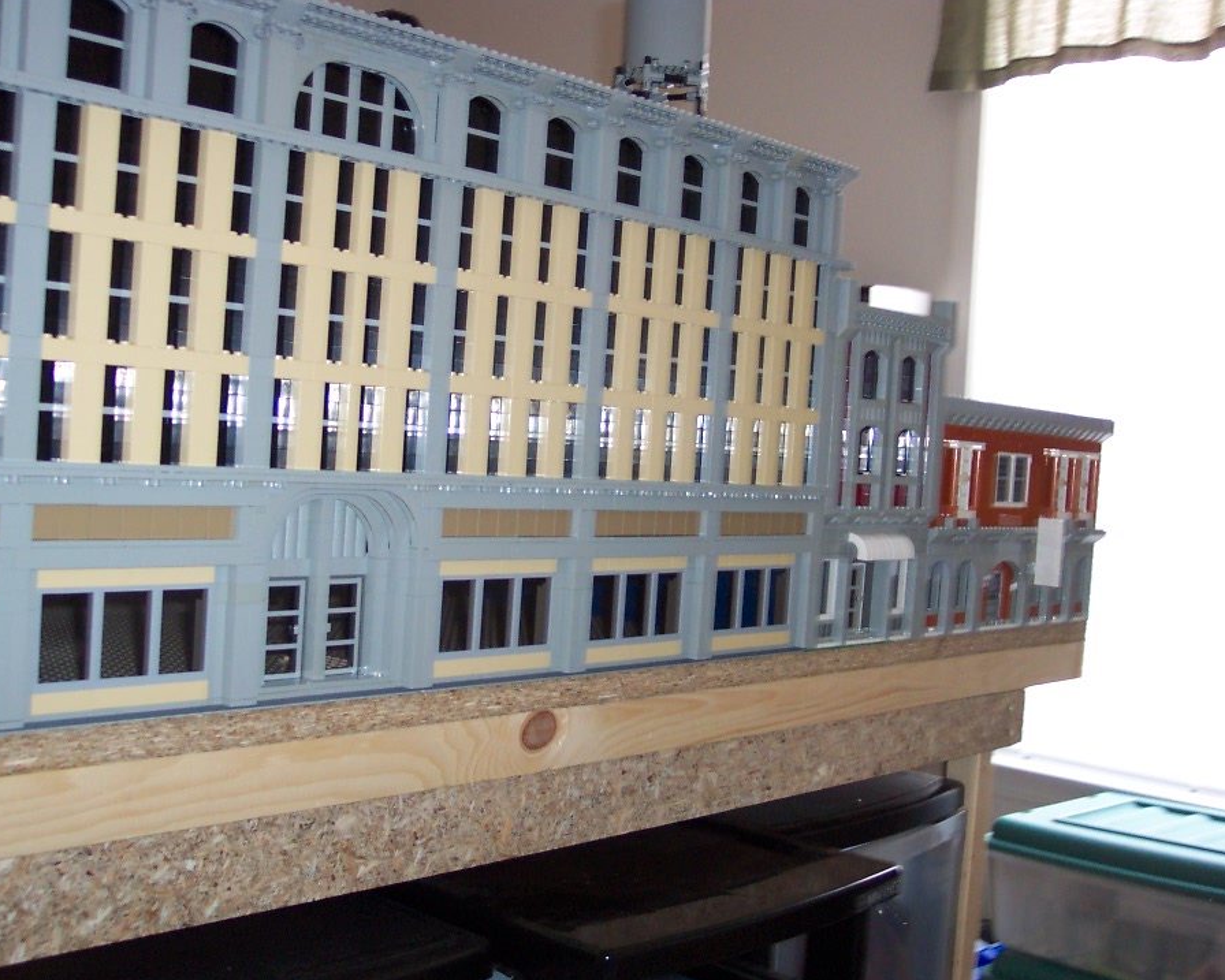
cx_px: 571
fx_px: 1559
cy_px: 491
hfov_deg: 42.9
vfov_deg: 34.9
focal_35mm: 43
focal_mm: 8
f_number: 2.8
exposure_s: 1/30
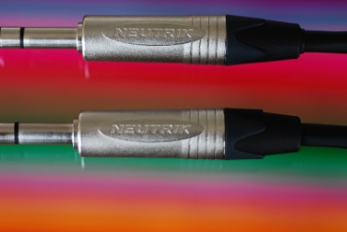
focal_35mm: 109
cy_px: 93
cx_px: 154
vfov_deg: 12.6
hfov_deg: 18.7
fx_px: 1052
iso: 100
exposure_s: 1/15
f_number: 3.3
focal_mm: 60
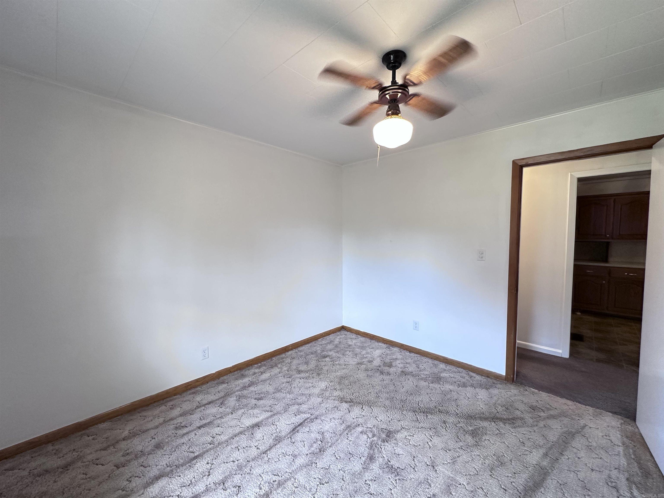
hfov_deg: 102.1
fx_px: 269
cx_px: 332
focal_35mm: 14
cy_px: 249
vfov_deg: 85.7
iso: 250
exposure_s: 1/60
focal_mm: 2.22
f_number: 2.2
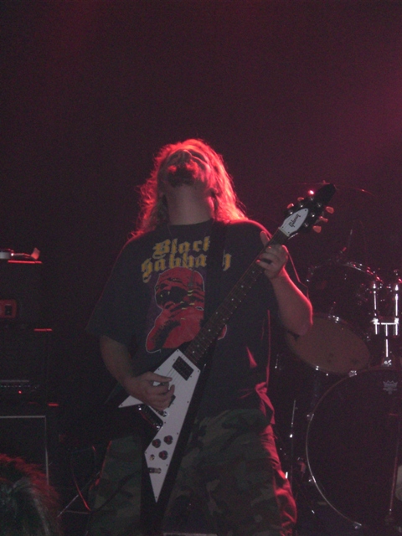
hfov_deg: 13.0
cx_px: 201
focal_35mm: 114
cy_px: 268
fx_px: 1765
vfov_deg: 17.3
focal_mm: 18.9
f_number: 5.9
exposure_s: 1/60
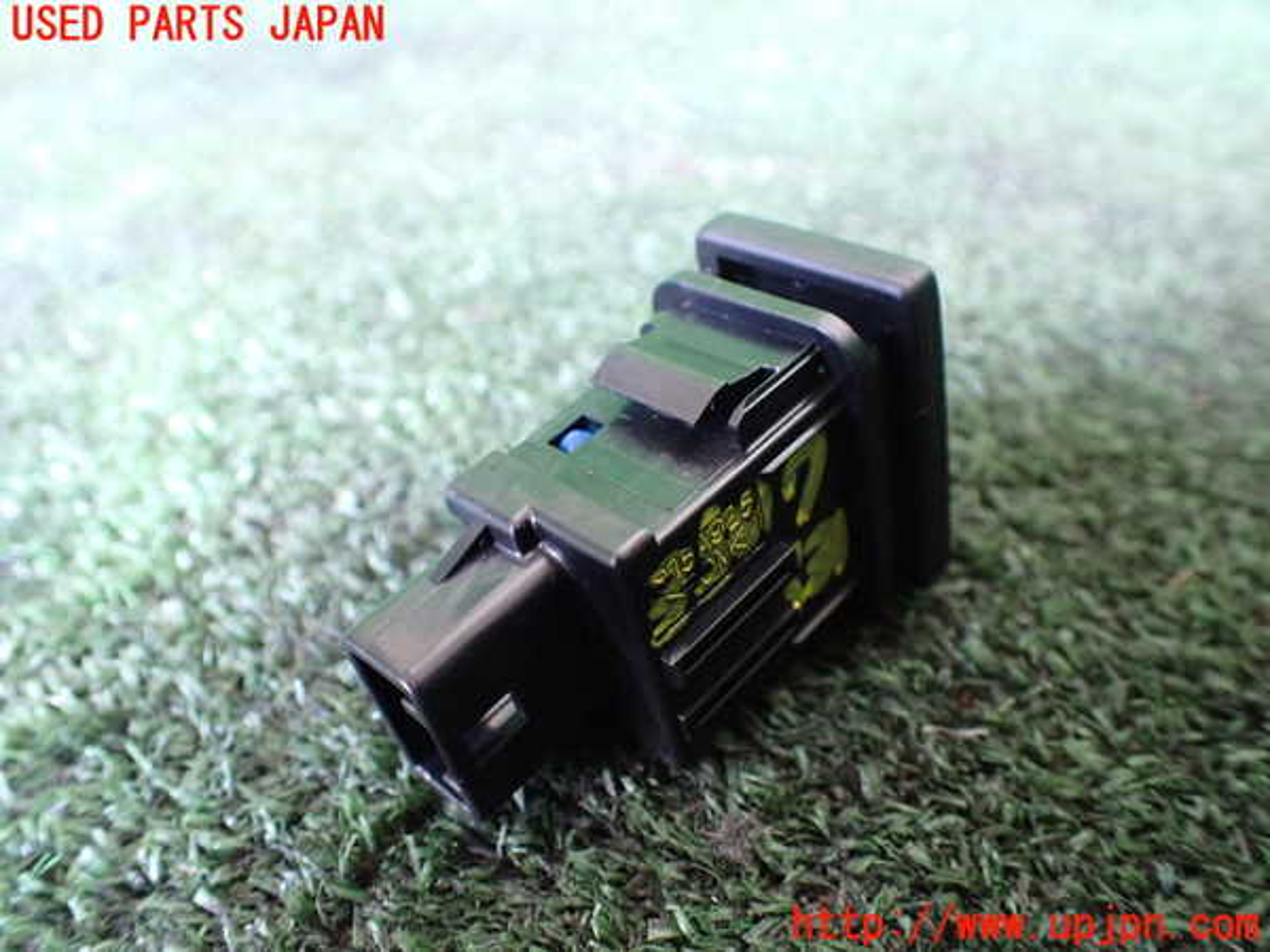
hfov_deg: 60.0
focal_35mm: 30
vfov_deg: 46.8
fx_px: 1101
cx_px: 635
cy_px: 476
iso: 1000
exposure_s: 1/30
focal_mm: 5.4
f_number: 2.3
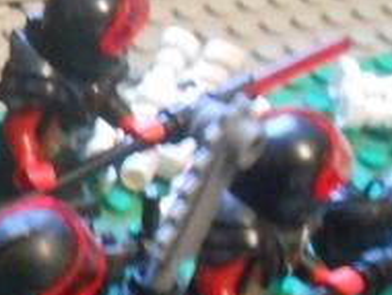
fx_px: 1429
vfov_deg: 11.5
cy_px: 367
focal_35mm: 126
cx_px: -285
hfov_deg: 14.1
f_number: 3.8
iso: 800
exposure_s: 1/3
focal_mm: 5.3
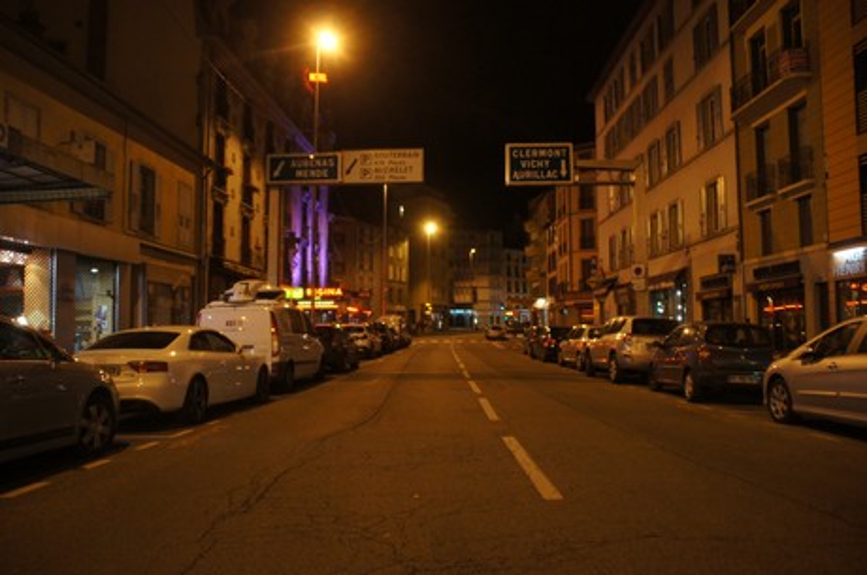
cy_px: 288
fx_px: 649
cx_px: 434
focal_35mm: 27
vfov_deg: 47.8
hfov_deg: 67.5
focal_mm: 18
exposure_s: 1/30
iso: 1000
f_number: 3.5
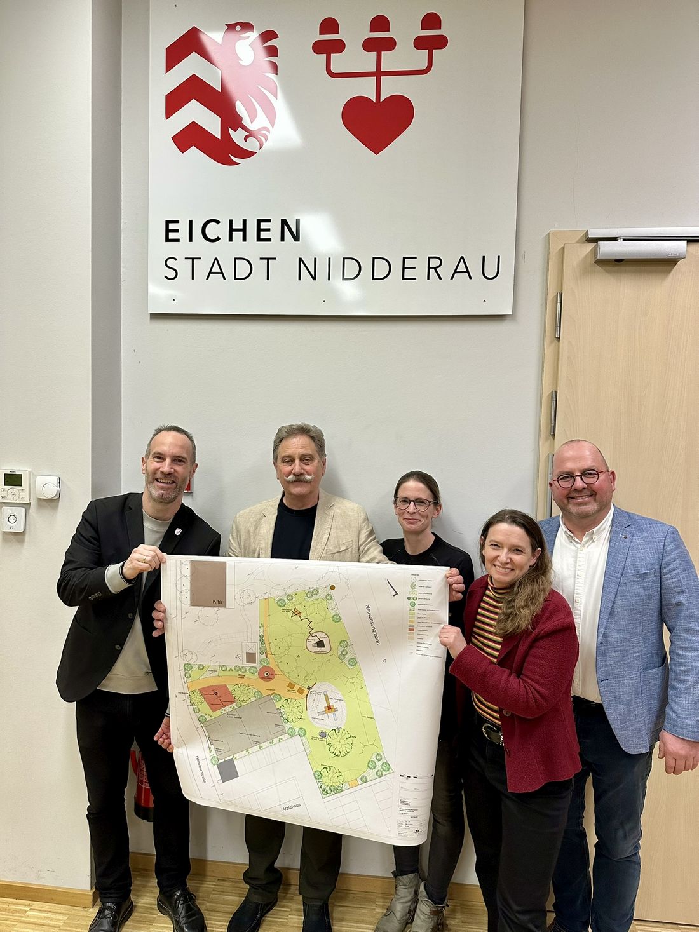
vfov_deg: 71.6
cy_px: 466
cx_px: 350
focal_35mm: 24
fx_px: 646
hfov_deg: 56.8
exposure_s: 1/100
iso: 200
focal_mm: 6.86
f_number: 1.78
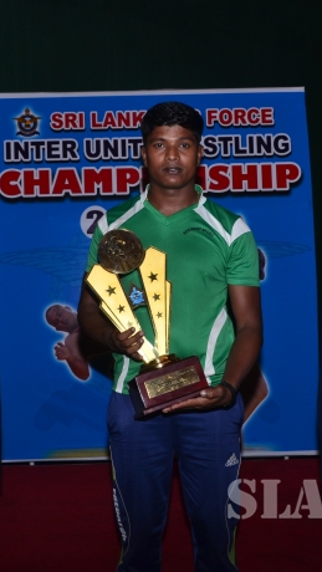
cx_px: 169
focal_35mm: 62
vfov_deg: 33.8
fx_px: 940
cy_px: 287
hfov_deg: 19.4
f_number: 8
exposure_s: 1/80
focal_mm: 26
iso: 500
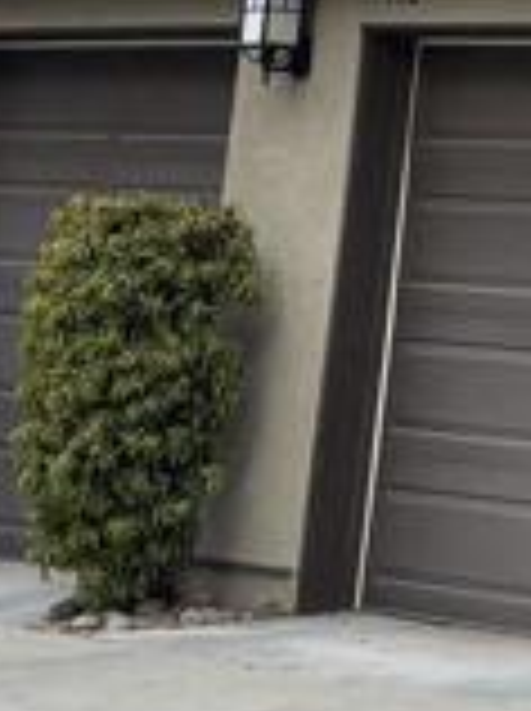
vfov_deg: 10.9
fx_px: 3466
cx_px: 1620
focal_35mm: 169
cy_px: -585
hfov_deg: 7.6
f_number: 1.6
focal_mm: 5.96
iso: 50
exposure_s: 1/1027
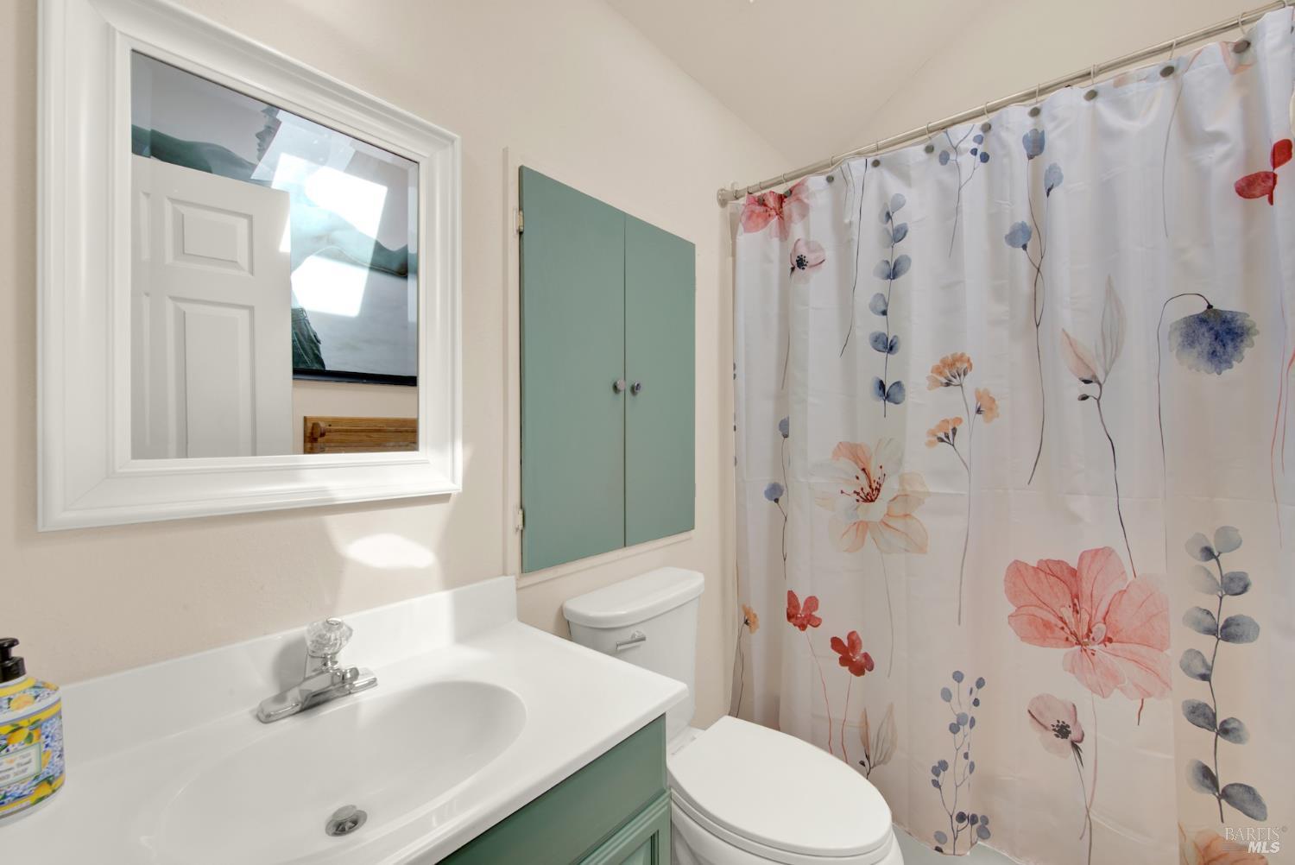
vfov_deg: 81.3
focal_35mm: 14
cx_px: 648
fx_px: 504
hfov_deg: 104.2
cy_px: 432
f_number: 14
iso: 100
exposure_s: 1/15
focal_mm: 14
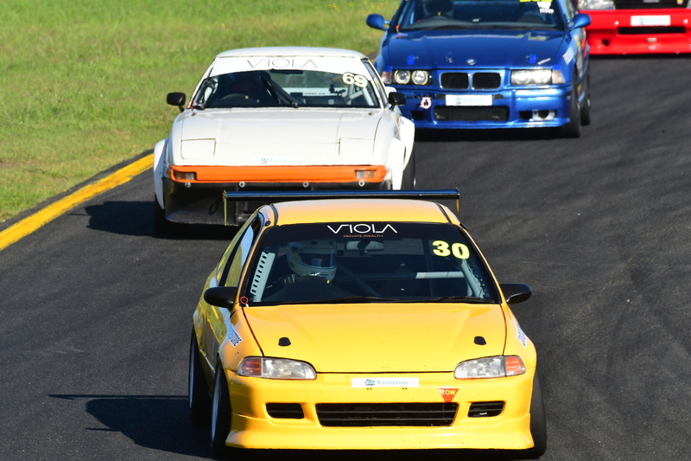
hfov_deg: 3.1
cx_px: 346
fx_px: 12953
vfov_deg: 2.0
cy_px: 230
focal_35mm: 675
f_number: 11
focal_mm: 450
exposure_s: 1/640
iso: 500
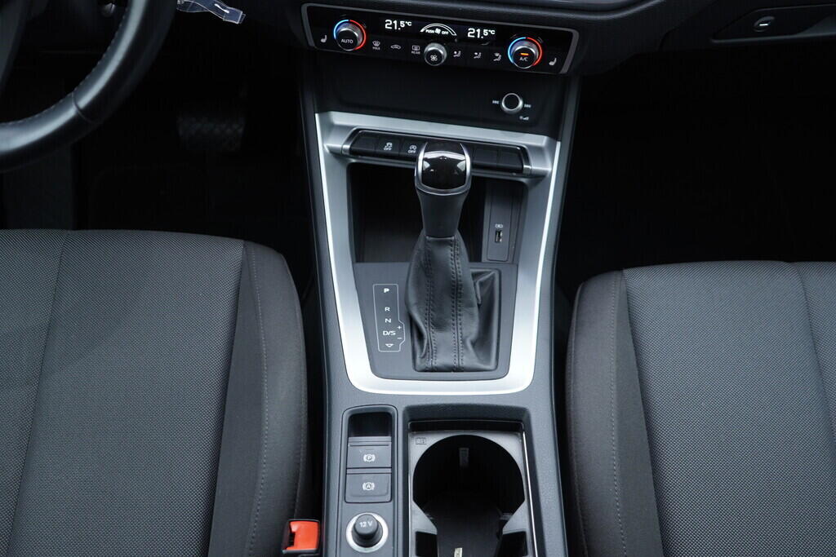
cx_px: 418
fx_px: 836
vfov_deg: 36.9
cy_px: 278
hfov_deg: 53.1
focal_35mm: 36
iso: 320
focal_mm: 24
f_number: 2.8
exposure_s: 1/40
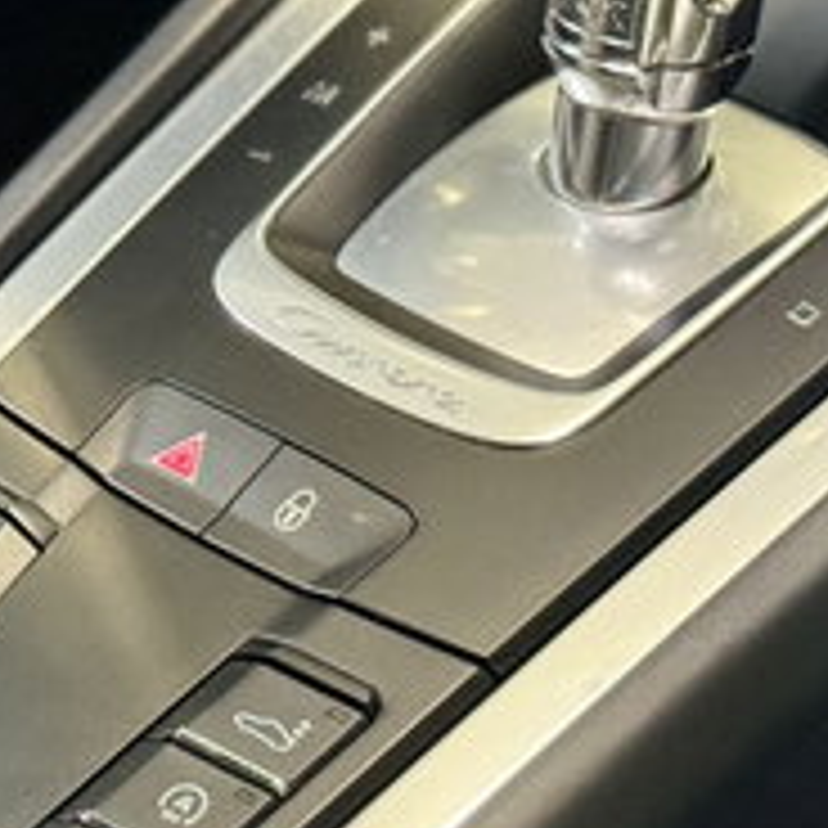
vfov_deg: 9.8
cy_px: 140
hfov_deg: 9.9
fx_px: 4790
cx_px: 189
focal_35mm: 177
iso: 640
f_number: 1.78
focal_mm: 6.86
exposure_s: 1/25
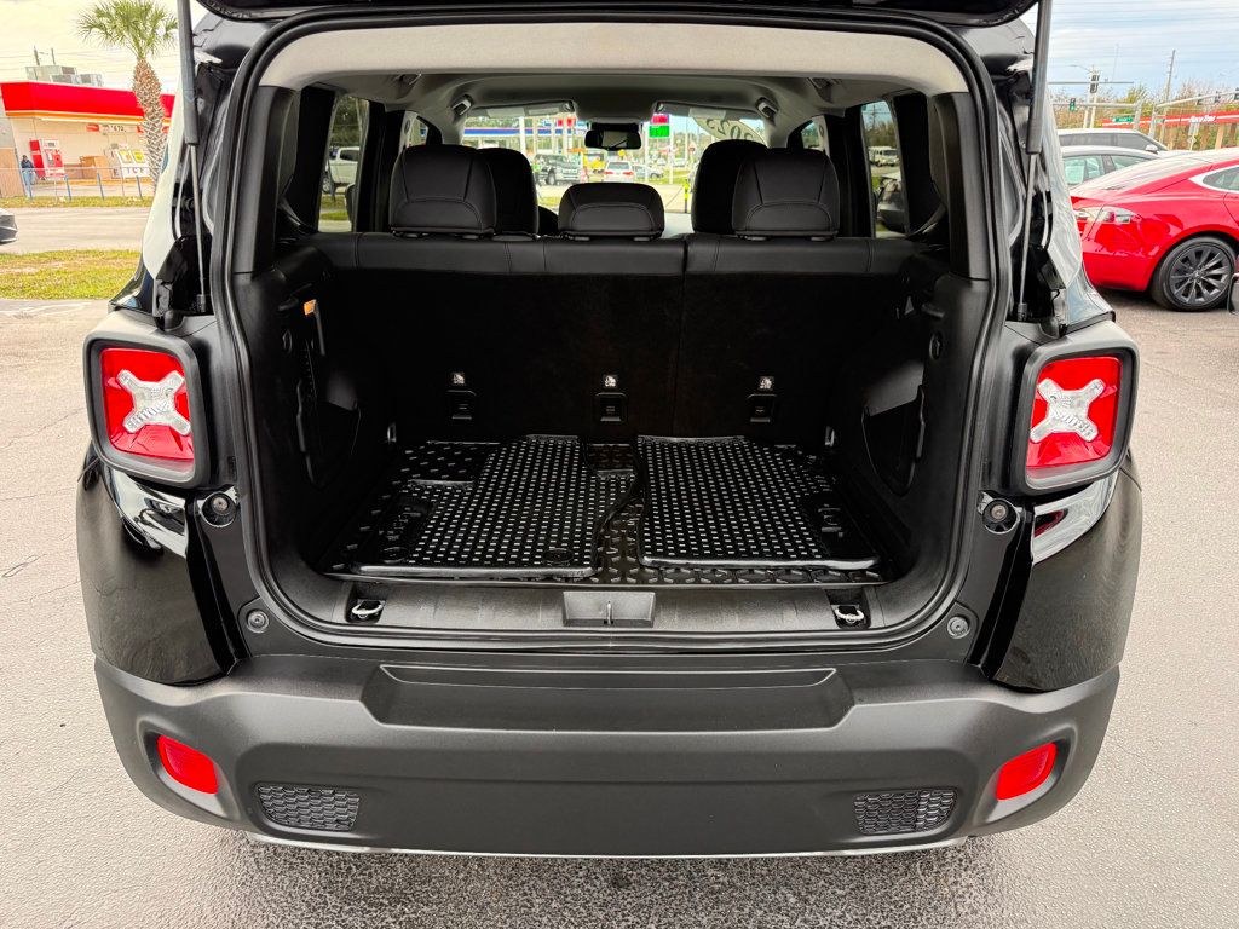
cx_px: 620
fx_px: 859
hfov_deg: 71.6
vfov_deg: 56.8
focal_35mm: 24
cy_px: 464
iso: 200
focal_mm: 6.76
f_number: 1.78
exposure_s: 1/169
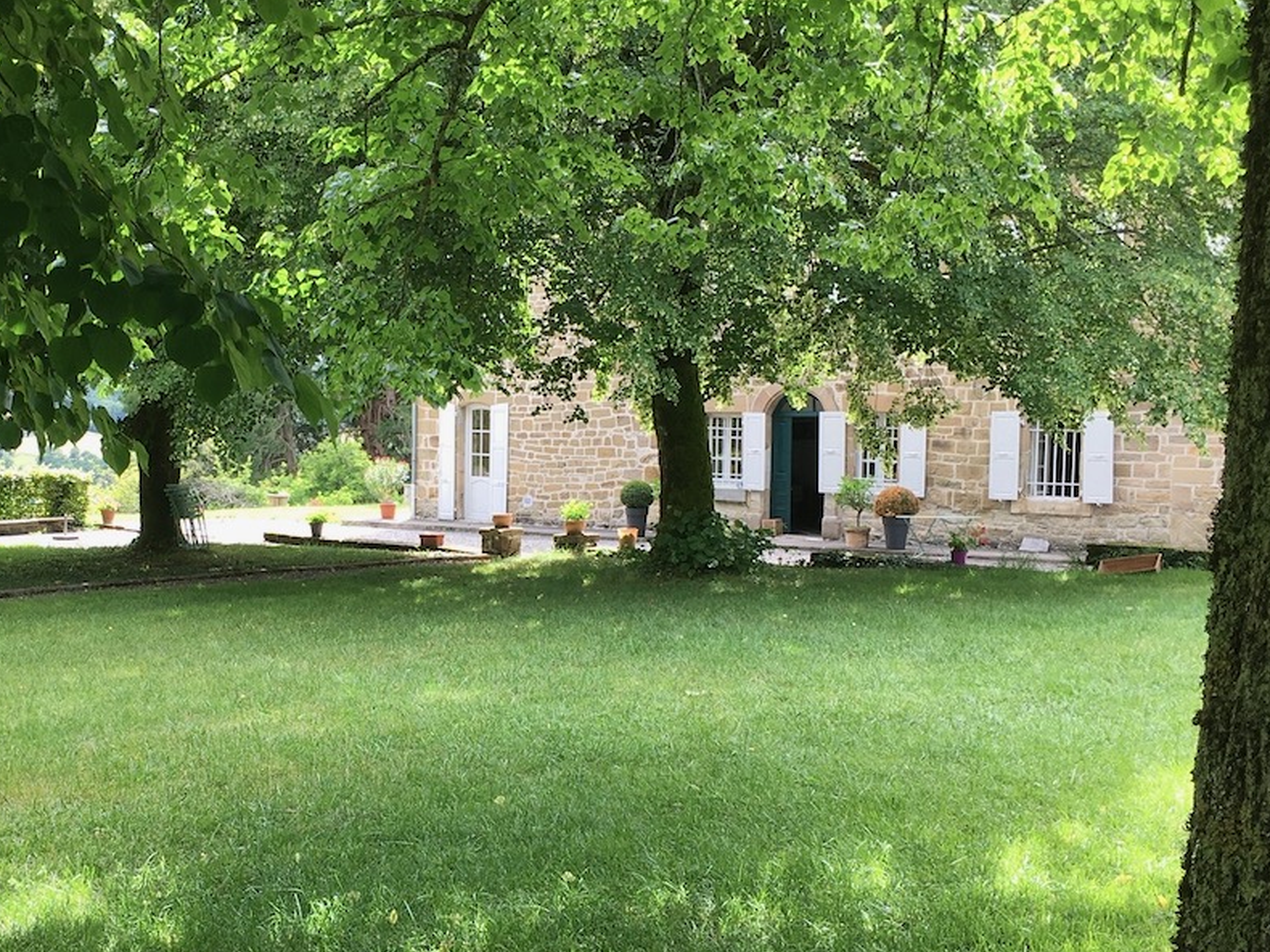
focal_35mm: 47
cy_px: 555
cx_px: 416
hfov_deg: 39.9
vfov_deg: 30.8
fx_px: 1724
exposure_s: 1/207
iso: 25
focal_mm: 4.15
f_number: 2.2
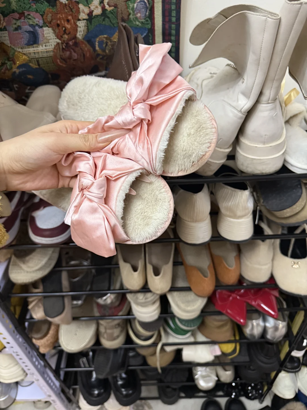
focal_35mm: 24
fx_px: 284
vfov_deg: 71.6
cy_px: 205
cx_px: 154
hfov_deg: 56.8
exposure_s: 1/50
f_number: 1.78
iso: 320
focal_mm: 6.76
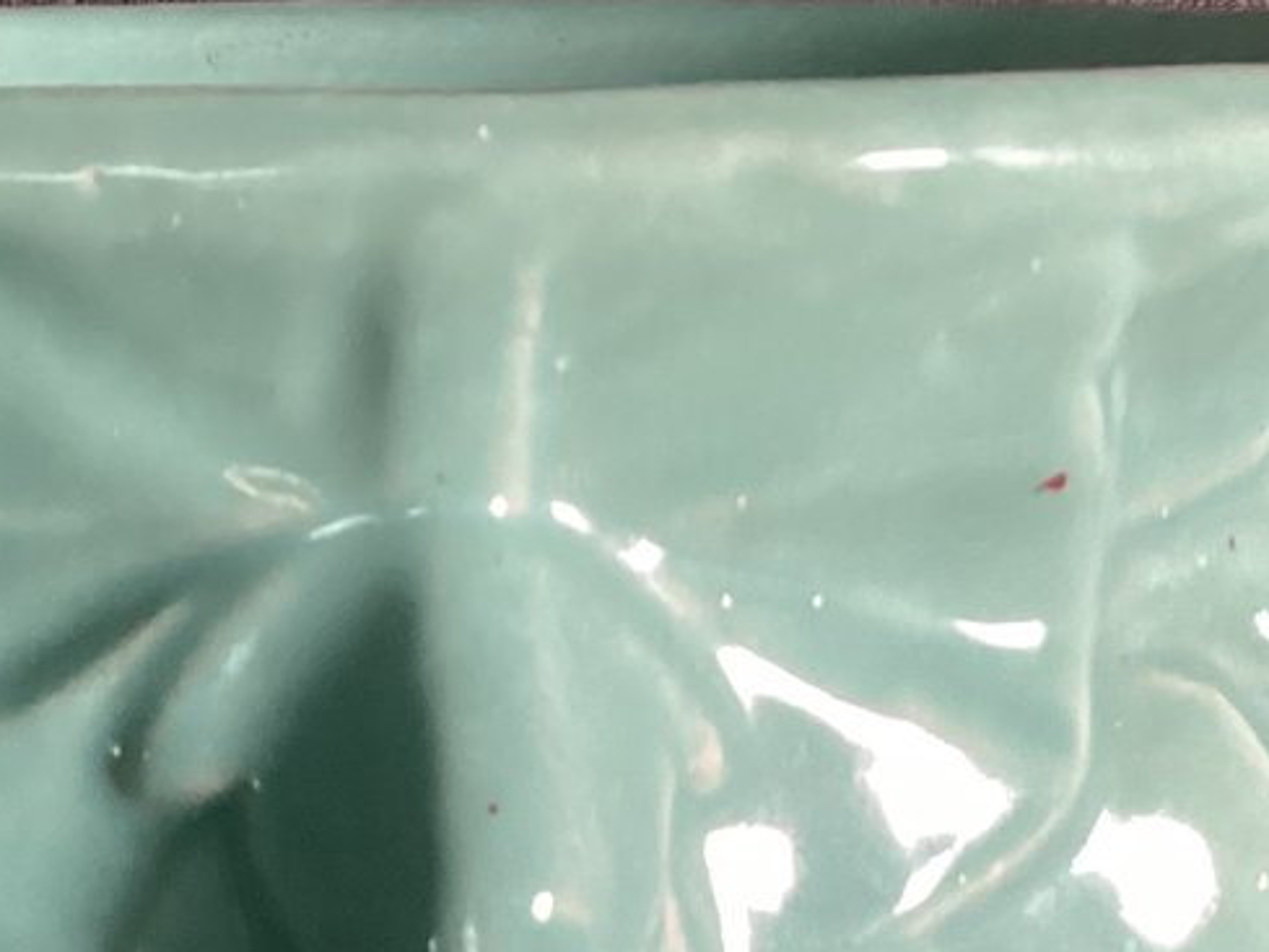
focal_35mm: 96
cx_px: 1
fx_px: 3520
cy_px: 1368
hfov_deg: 19.8
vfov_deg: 14.5
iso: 320
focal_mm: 3.3
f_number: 2.4
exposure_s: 1/60
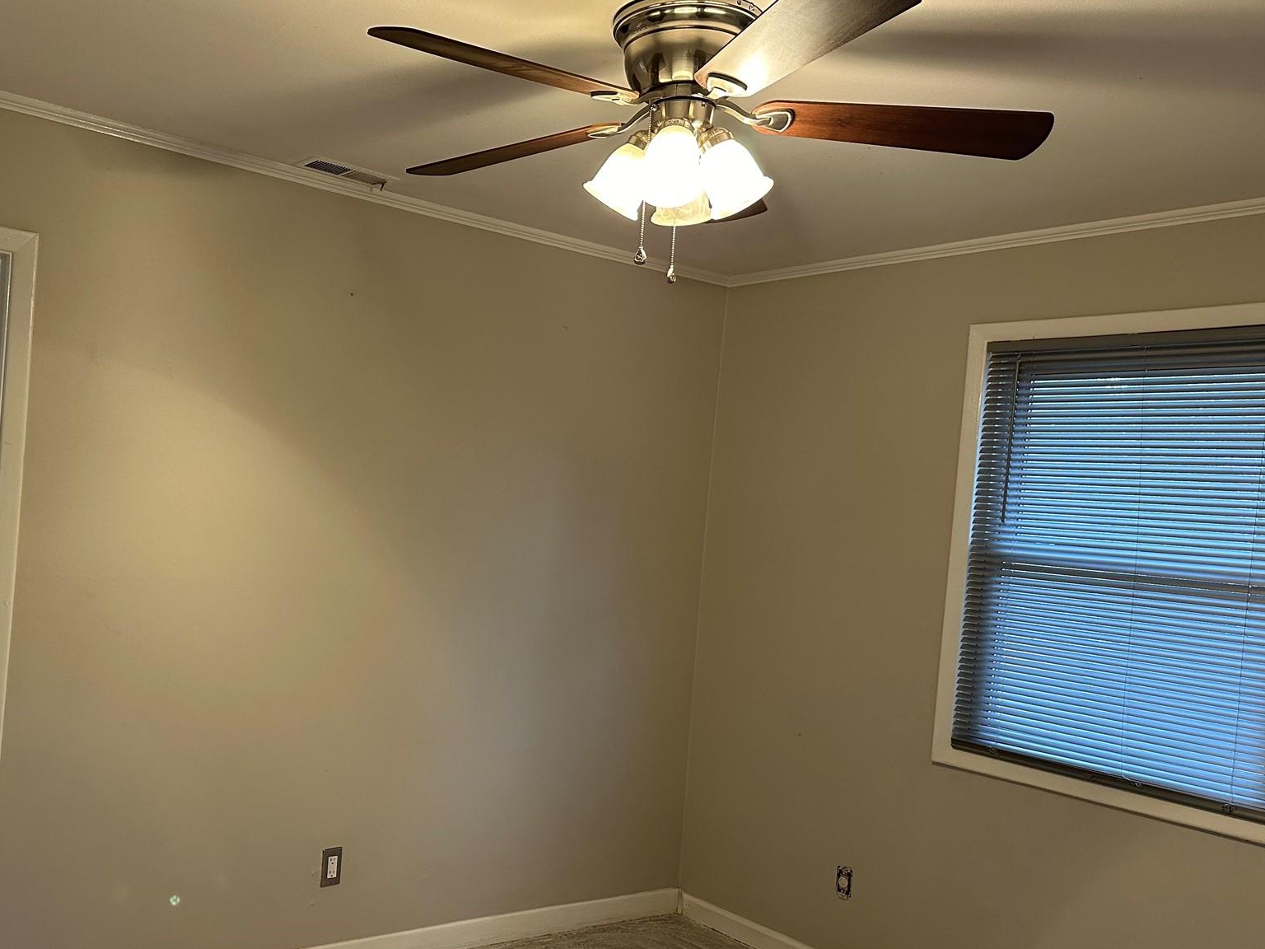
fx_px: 1169
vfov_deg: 44.1
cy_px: 522
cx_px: 425
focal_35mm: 32
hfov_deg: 55.7
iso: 250
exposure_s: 1/60
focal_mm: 6.86
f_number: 1.78
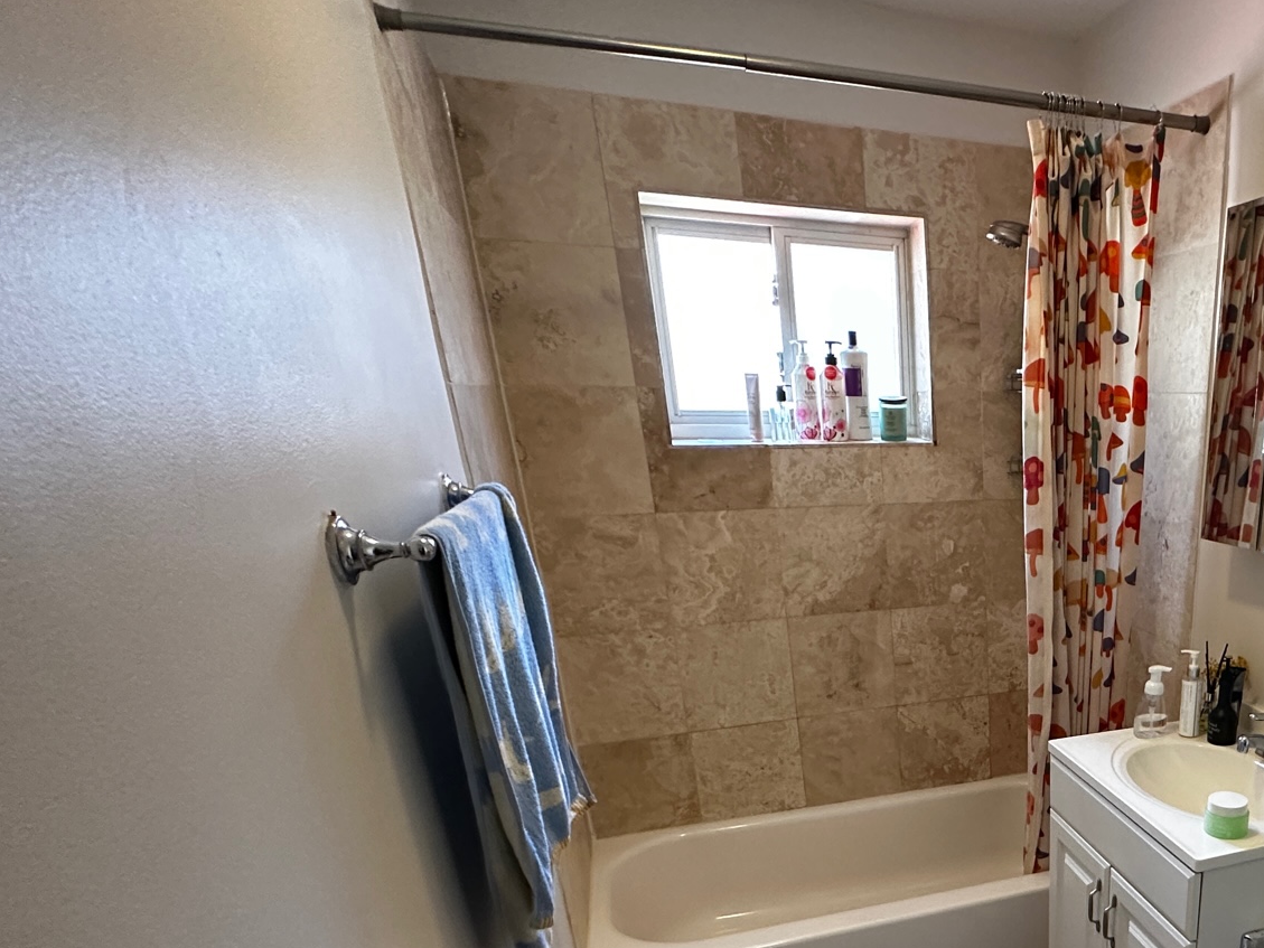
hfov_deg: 62.0
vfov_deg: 51.4
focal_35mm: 25
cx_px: 1056
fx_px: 913
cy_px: 761
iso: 400
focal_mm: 2.22
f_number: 2.2
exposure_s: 1/60
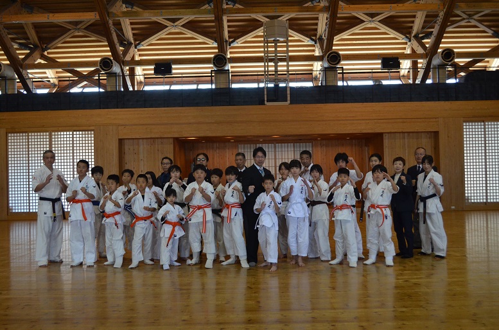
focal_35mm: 39
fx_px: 539
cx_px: 250
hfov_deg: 49.7
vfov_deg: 34.0
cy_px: 165
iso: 1600
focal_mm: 26
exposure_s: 1/320
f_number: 4.2
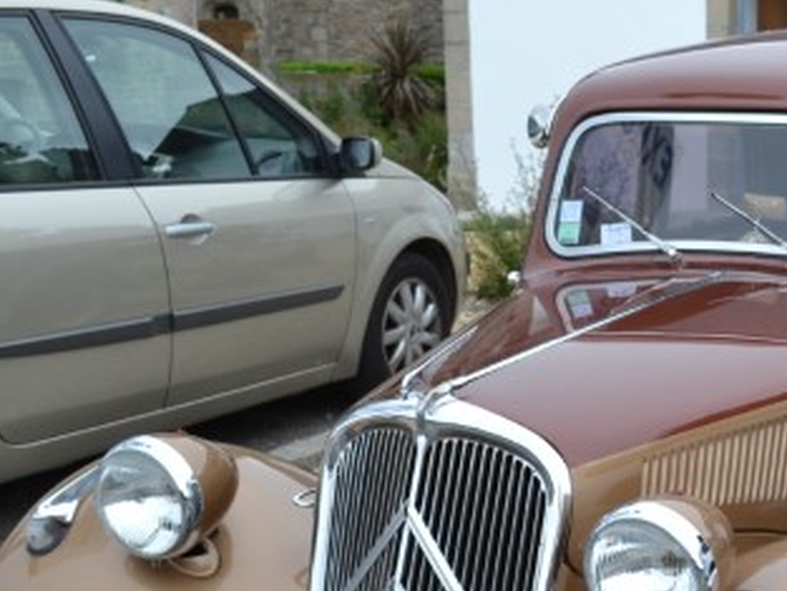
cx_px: 724
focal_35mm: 73
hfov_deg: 25.7
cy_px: 463
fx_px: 1660
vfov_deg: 20.0
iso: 125
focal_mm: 22
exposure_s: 1/125
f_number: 5.6
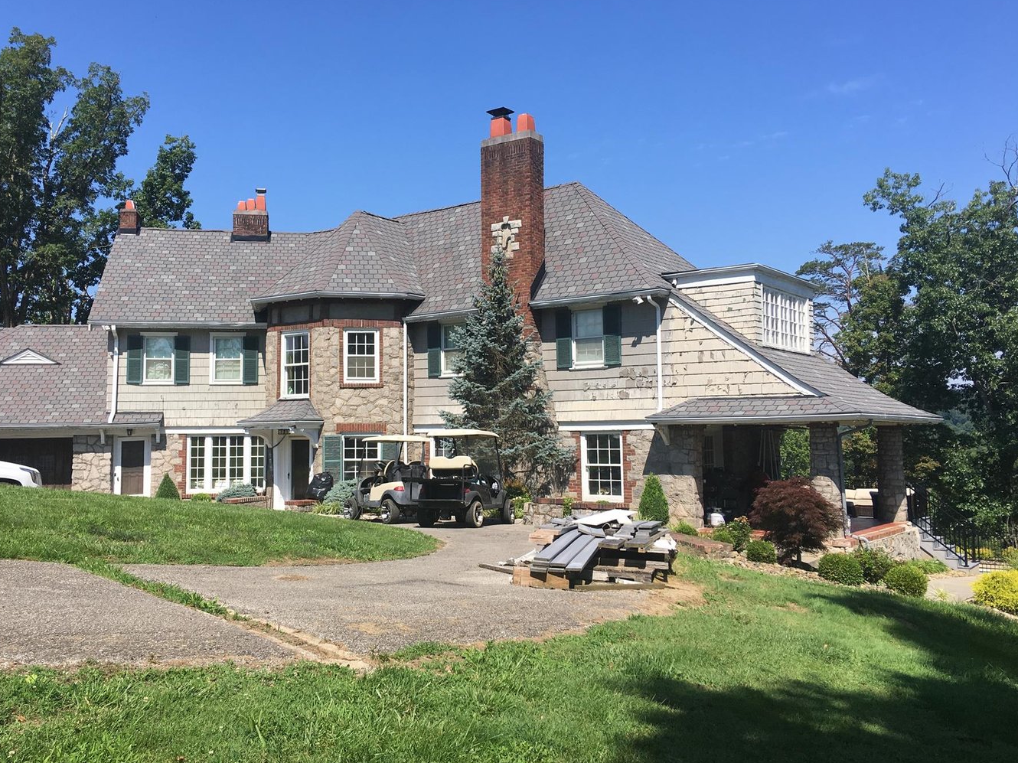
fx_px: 970
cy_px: 362
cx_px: 445
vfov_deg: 42.9
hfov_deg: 55.2
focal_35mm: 33
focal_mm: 4.15
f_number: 2.2
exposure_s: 1/1304
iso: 25
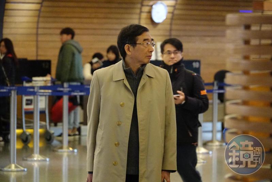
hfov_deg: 8.0
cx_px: 136
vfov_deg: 5.4
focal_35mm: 256
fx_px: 1934
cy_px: 91
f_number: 4
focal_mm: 93.9
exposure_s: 1/100
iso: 6400
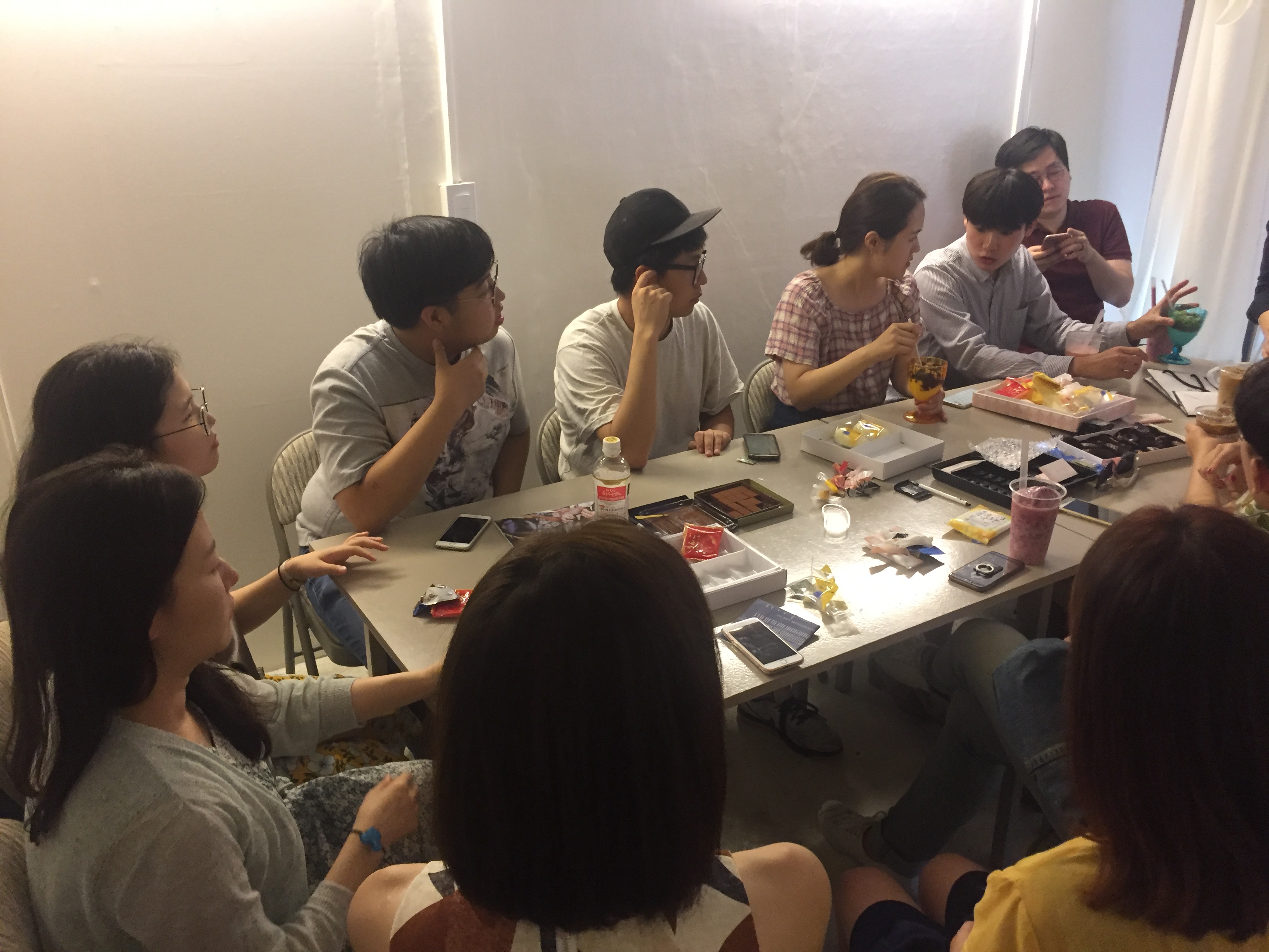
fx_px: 1063
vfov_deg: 48.2
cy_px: 476
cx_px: 634
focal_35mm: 29
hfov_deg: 61.7
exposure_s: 1/30
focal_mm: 4.15
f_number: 2.2
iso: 160
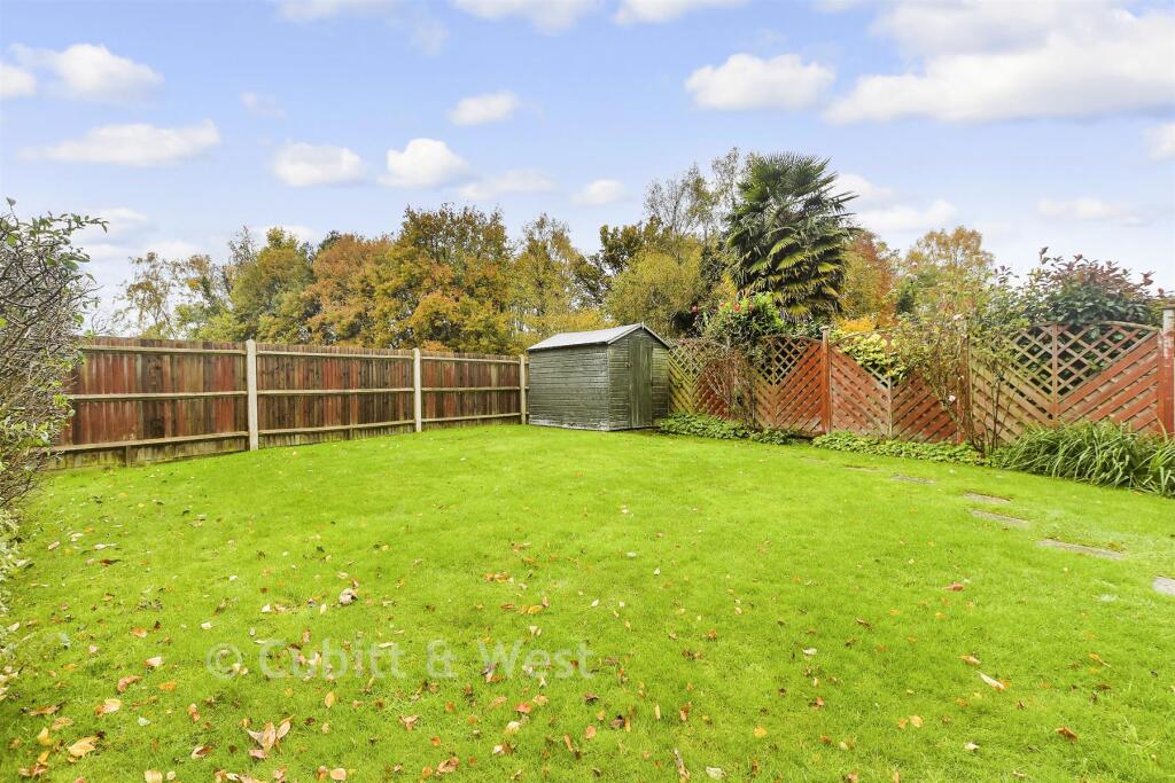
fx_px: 490
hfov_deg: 100.4
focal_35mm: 15
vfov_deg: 77.3
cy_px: 392
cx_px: 588
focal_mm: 10
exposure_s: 1/100
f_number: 8
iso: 160
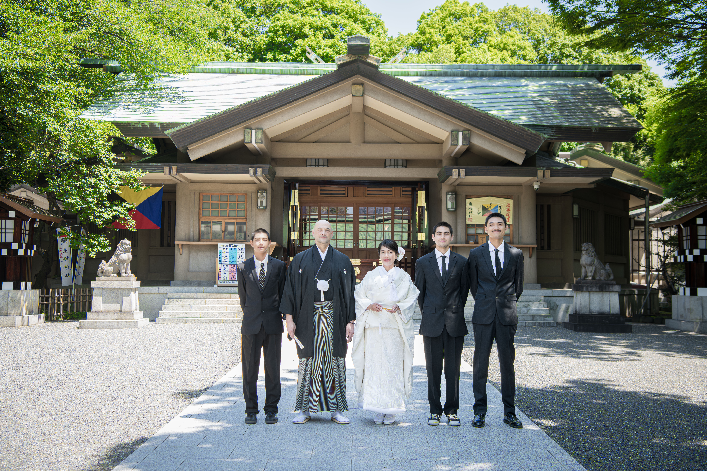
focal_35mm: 42
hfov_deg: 46.4
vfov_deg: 31.9
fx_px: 825
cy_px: 236
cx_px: 354
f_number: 5.6
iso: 200
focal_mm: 42
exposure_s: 1/160
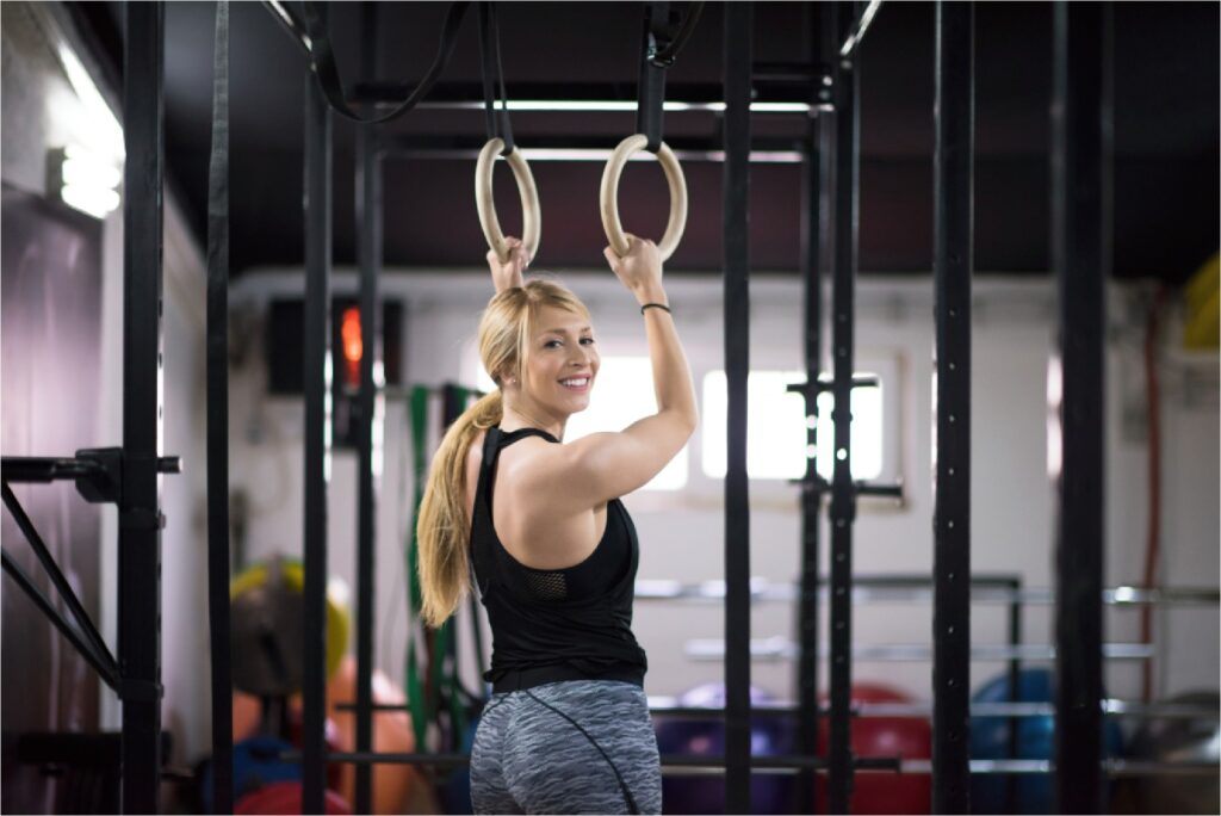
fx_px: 1188
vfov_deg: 37.9
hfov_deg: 54.4
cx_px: 610
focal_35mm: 35
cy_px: 408
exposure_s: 1/250
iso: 1600
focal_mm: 35
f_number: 3.2
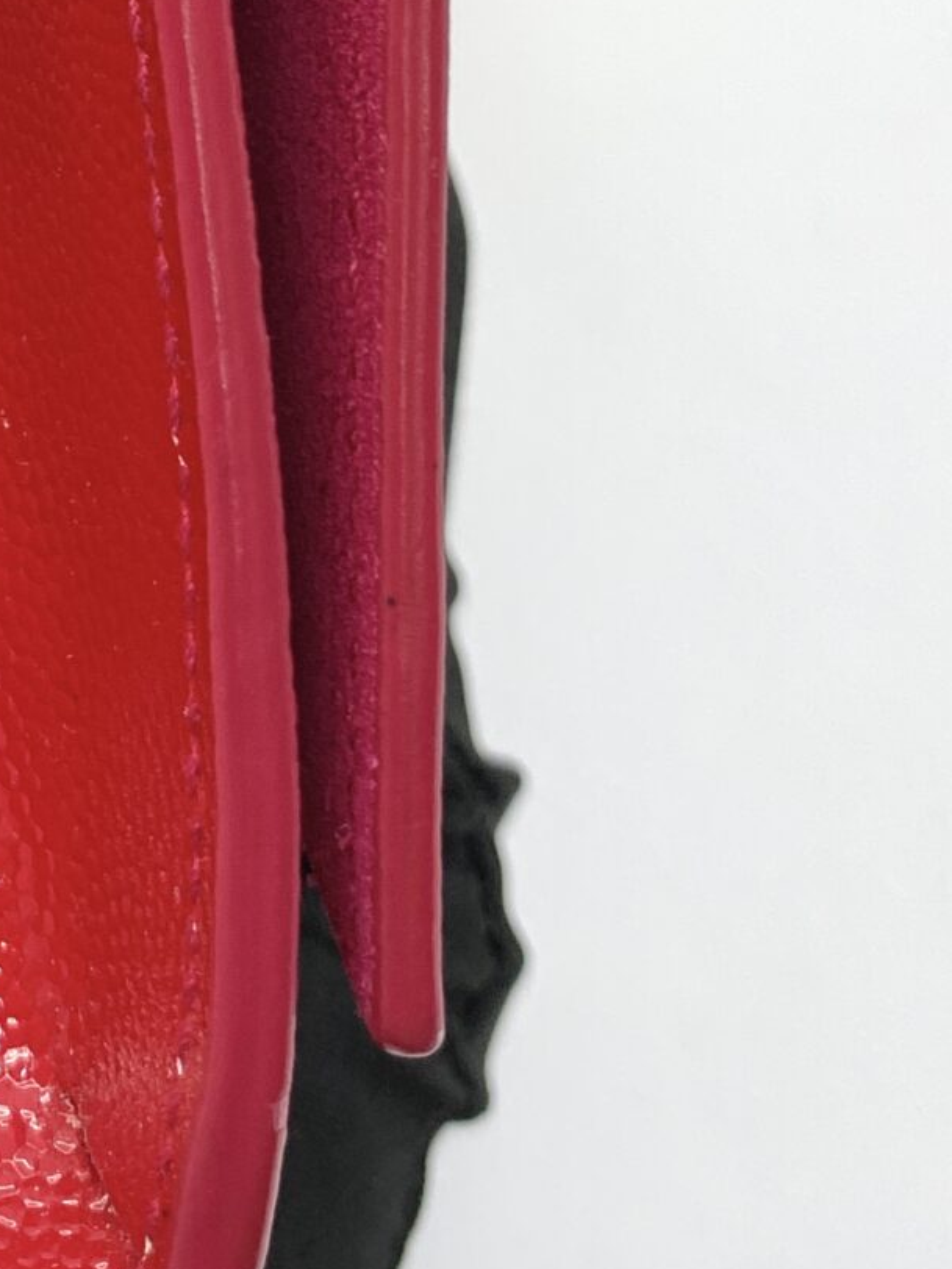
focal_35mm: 82
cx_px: -122
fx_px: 3007
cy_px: -320
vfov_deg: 21.8
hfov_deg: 17.3
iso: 32
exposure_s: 1/121
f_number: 1.8
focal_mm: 4.25
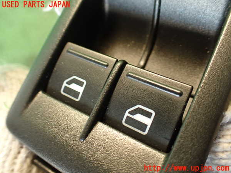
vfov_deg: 44.2
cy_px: 86
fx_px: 214
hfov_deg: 56.8
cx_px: 116
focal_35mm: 32
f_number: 2.4
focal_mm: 5.79
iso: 500
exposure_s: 1/30
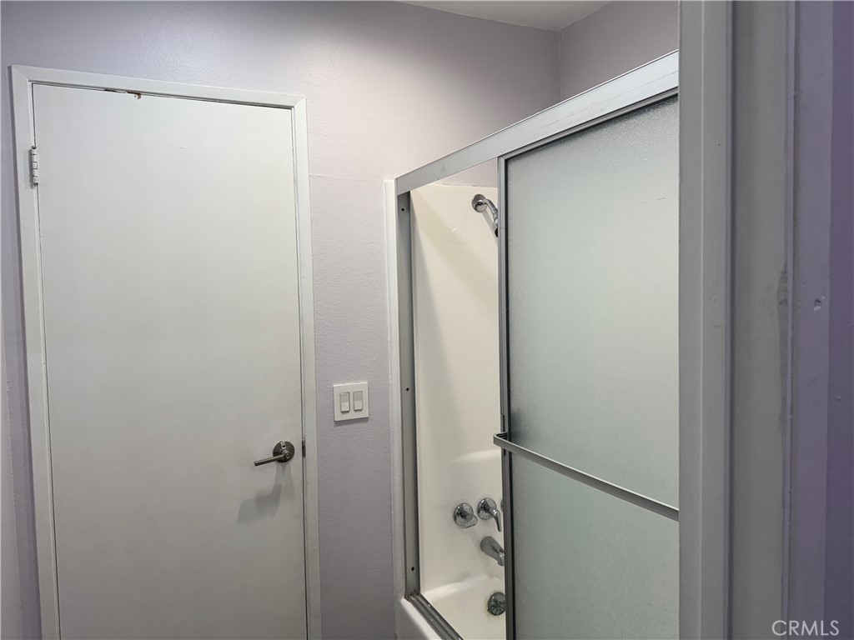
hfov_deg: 71.6
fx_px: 592
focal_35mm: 24
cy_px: 320
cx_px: 427
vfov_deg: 56.8
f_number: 1.78
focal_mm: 6.76
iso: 80
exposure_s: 1/120
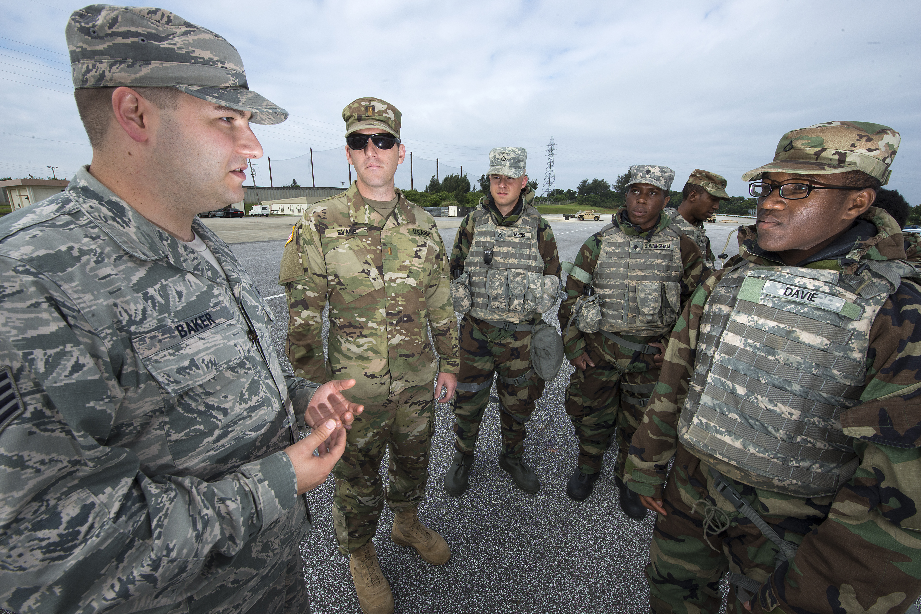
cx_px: 460
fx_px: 358
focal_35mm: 14
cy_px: 307
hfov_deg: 104.2
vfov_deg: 81.2
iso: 200
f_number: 18
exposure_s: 1/160
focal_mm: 14
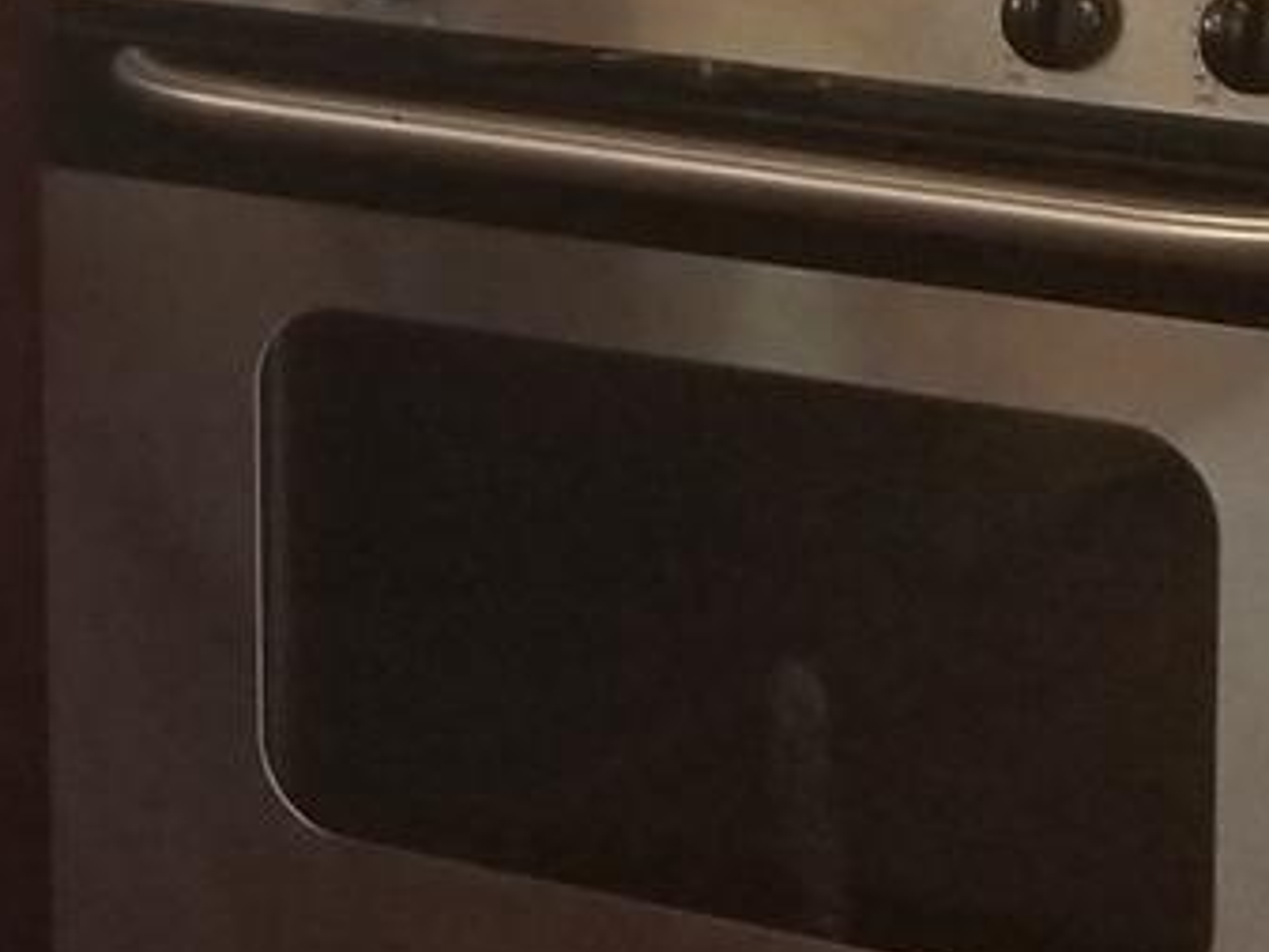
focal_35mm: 158
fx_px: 5794
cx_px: -644
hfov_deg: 11.9
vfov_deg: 9.3
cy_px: -109
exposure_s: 1/24
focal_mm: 4.25
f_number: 1.7
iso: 125
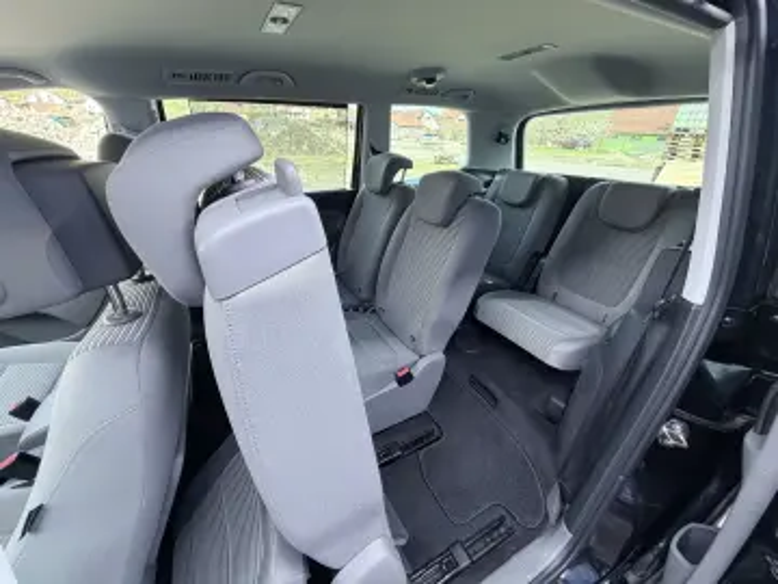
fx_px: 315
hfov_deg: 102.1
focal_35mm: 14
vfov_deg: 85.7
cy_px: 292
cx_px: 389
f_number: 2.2
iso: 125
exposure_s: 1/121
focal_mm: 2.22
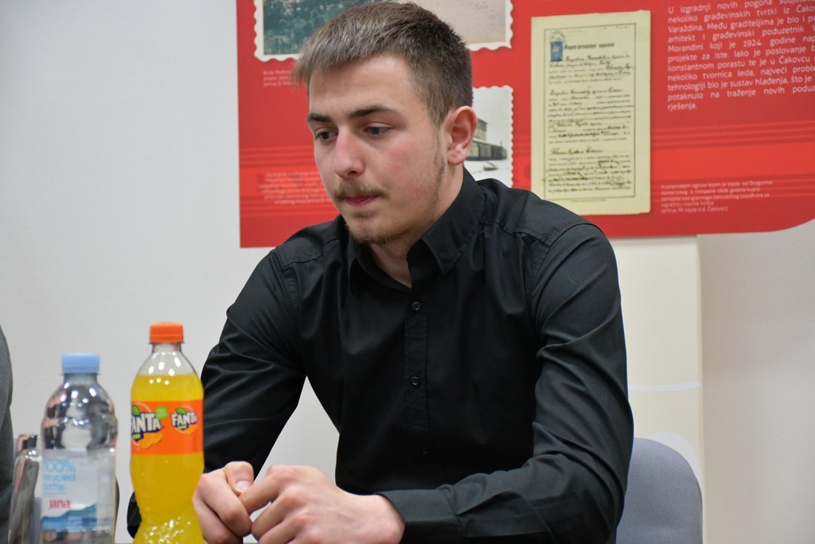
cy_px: 272
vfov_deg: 12.2
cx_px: 408
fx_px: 2536
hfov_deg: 18.3
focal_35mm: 112
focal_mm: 75
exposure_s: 1/125
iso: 4000
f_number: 5
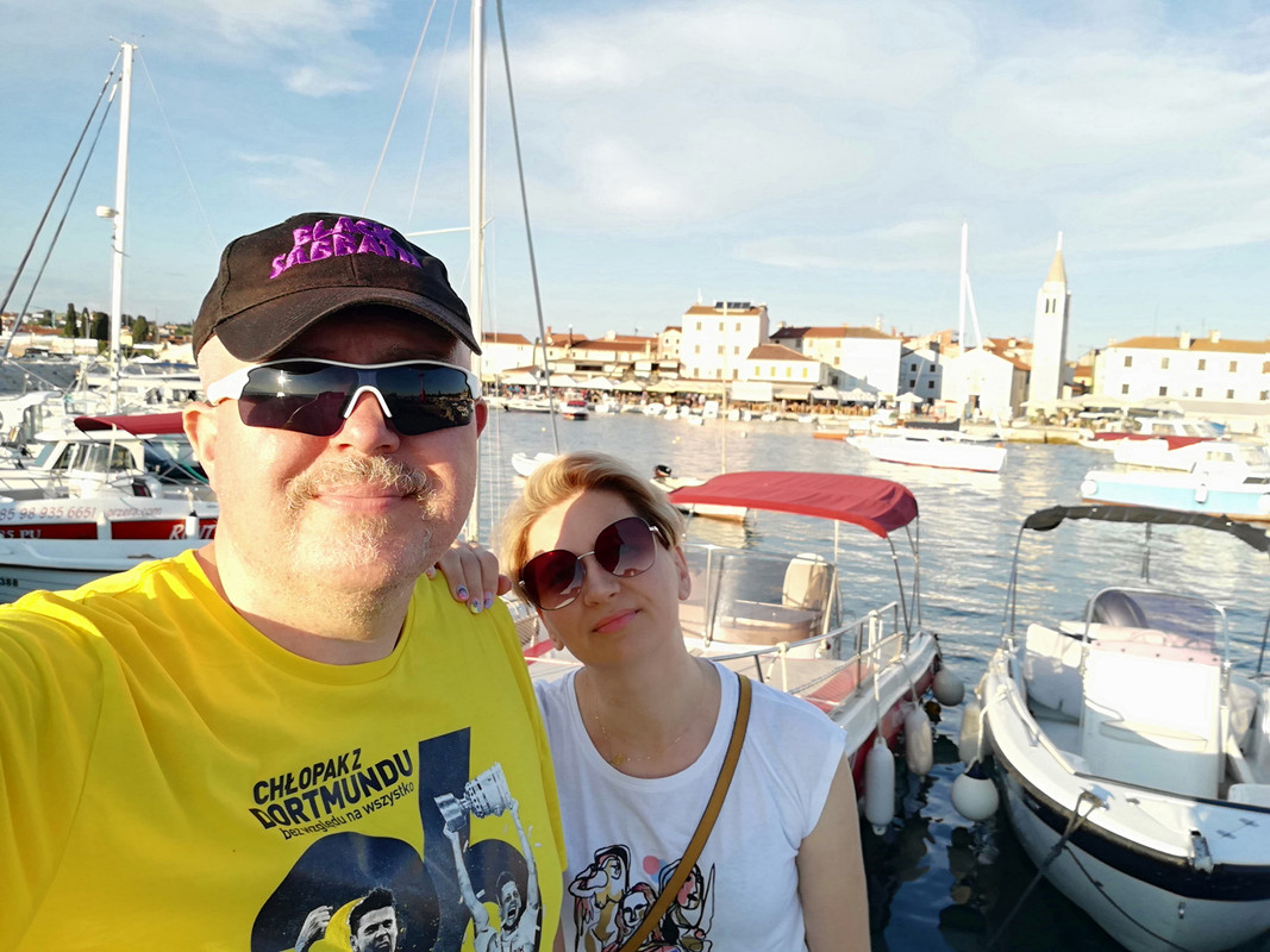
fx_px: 990
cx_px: 635
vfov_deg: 51.3
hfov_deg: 65.3
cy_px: 476
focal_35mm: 27
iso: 50
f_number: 2
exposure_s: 1/556
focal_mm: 3.6
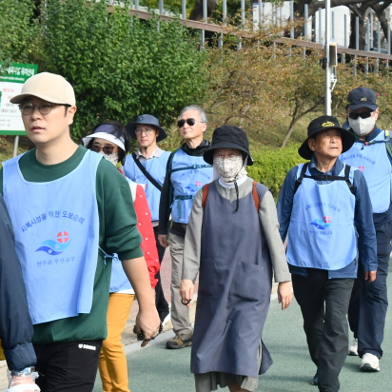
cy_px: 206
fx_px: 1435
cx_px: 203
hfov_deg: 15.6
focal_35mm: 112
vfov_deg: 15.6
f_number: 9
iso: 800
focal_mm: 35
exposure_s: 1/500
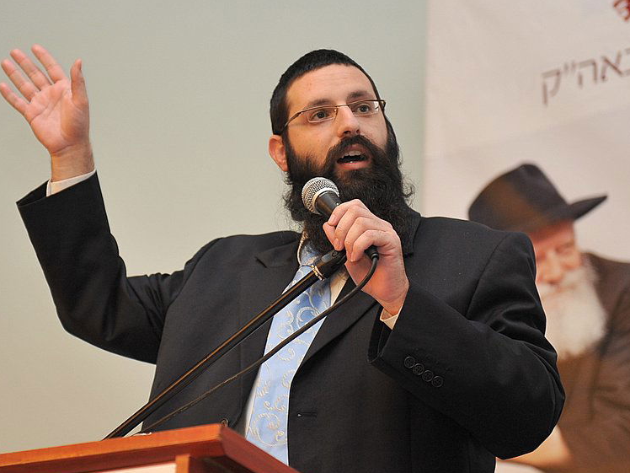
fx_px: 1966
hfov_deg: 18.2
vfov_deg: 13.7
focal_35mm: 108
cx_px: 216
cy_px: 184
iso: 1100
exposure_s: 1/100
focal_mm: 70
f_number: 2.8
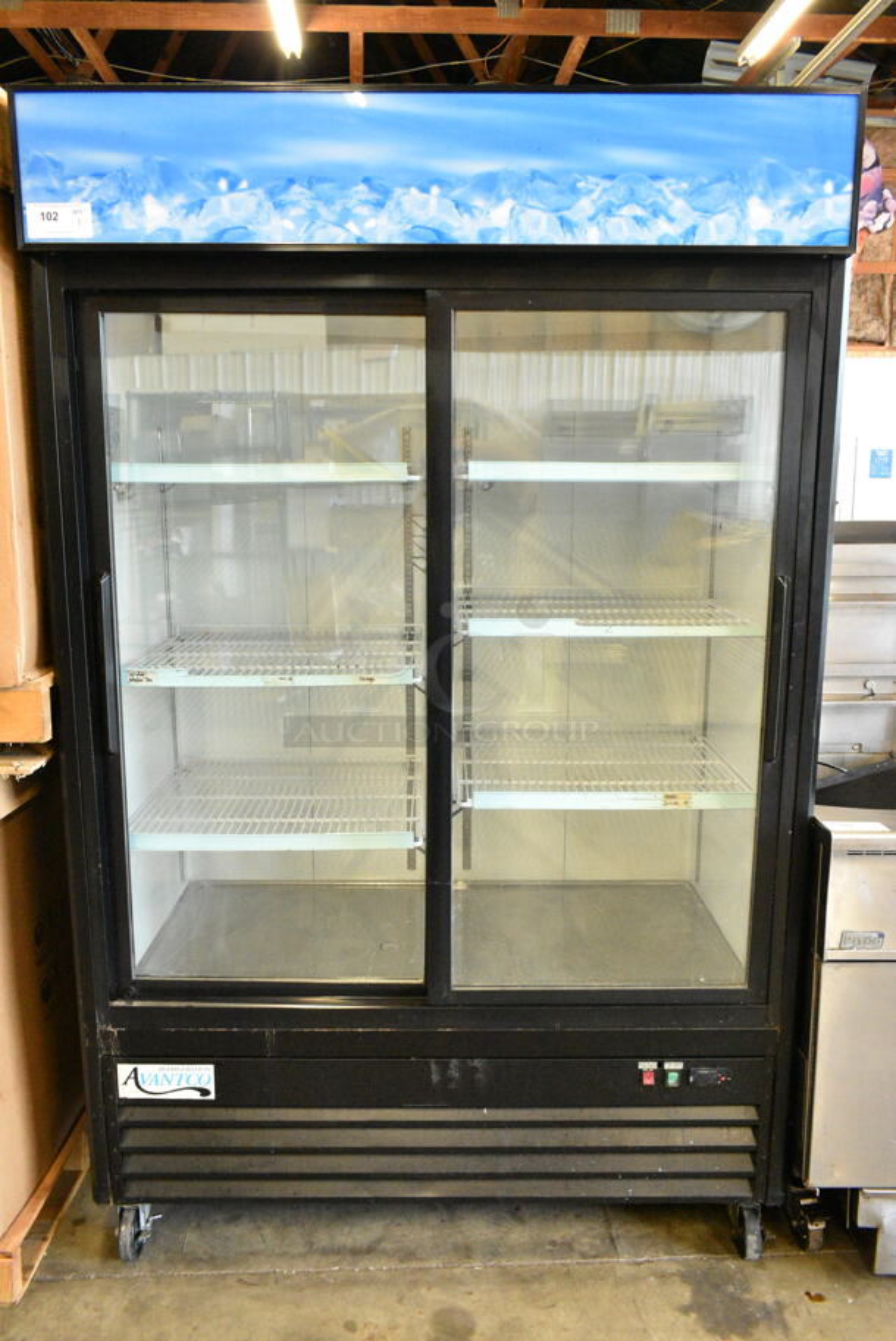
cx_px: 448
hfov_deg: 48.0
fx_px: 1006
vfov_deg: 67.3
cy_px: 670
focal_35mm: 27
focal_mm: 18
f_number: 6.3
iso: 6400
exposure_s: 1/100
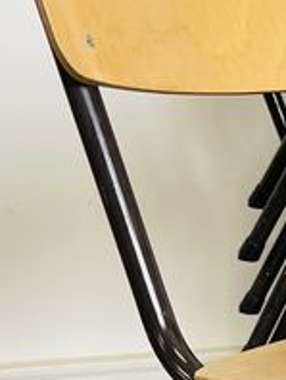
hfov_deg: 10.6
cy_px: 589
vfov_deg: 14.0
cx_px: 514
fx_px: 1440
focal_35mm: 131
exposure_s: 1/100
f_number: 1.6
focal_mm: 5.1
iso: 125
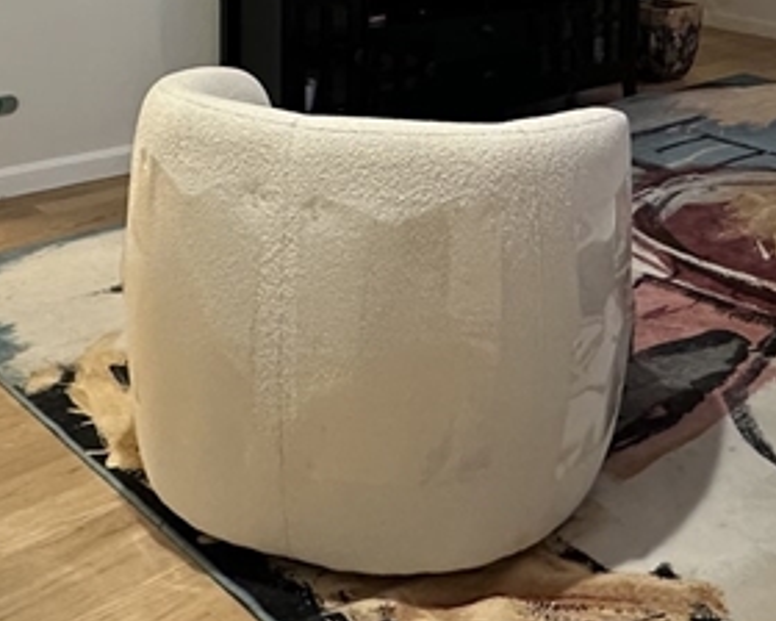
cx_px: 521
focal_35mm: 50
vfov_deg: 27.6
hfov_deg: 36.9
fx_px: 1148
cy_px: -69
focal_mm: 2.22
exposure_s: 1/60
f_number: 2.2
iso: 320
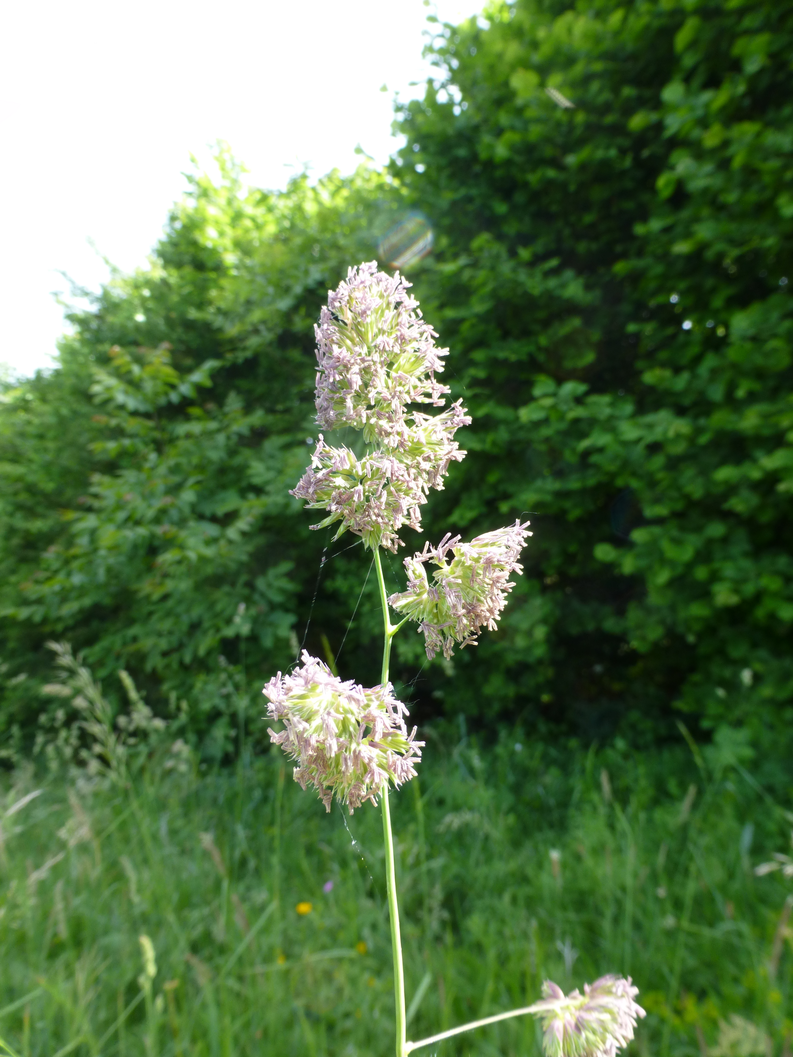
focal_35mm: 24
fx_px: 733
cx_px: 396
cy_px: 528
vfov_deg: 71.6
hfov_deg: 56.8
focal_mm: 4.3
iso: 100
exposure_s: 1/125
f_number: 4
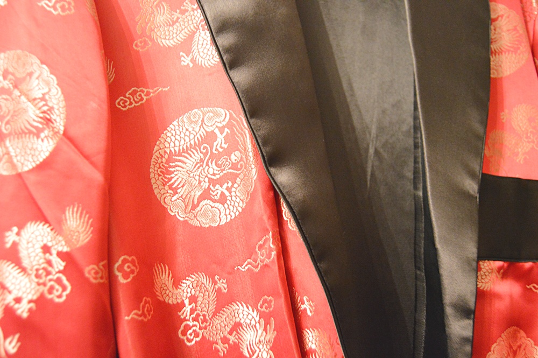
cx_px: 269
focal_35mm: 33
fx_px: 493
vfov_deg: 39.9
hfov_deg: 57.3
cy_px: 179
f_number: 3.5
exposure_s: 1/13
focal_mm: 22
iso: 3200
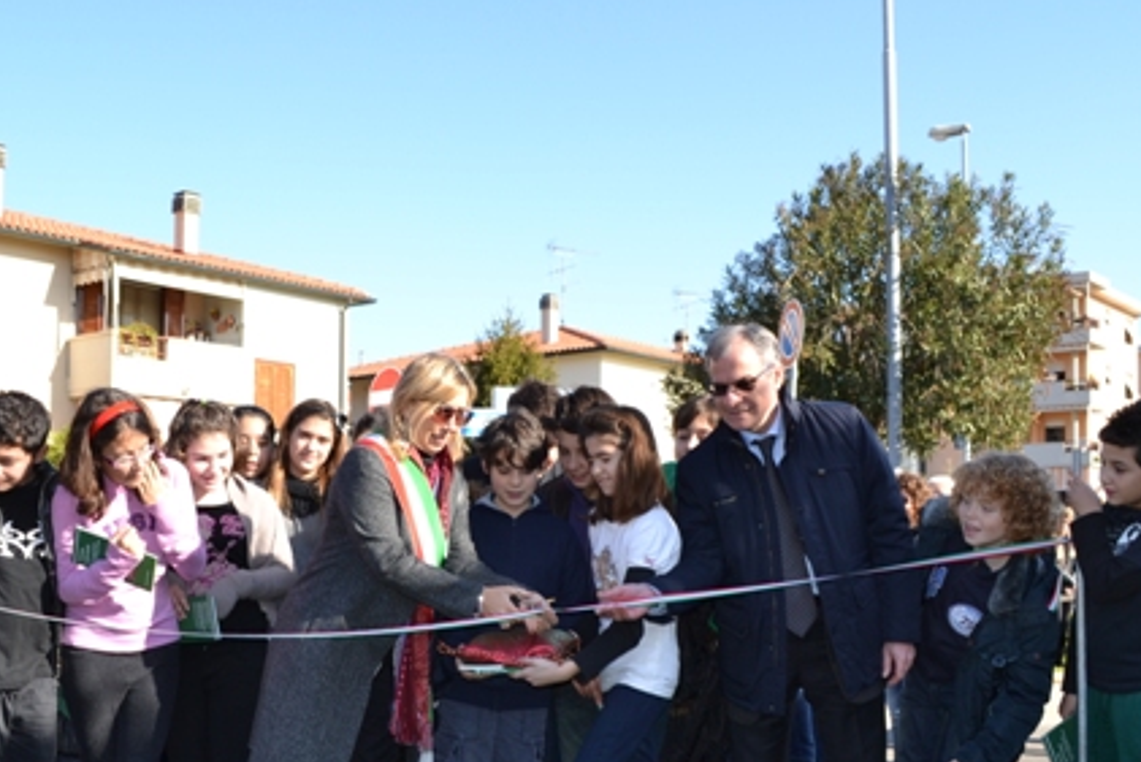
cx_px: 455
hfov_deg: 47.1
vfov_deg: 32.3
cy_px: 536
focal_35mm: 41
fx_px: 1300
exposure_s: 1/200
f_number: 5
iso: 100
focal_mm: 18
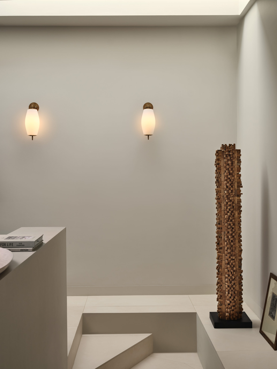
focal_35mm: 45
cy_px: 184
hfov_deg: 32.2
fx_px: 480
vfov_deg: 42.1
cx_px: 138
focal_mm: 57.5
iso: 250
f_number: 11
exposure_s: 1/14
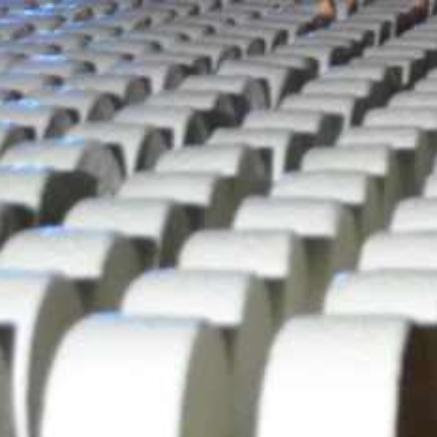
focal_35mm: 168
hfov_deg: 9.8
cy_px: -174
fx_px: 2399
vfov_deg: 10.1
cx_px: 835
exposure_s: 1/4
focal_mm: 30
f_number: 4.5
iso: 3200
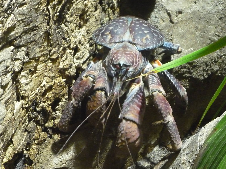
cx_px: 113
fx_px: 829
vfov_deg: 11.7
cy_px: 84
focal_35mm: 127
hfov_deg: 15.5
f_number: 5.1
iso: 800
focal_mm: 16.5
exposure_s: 1/13
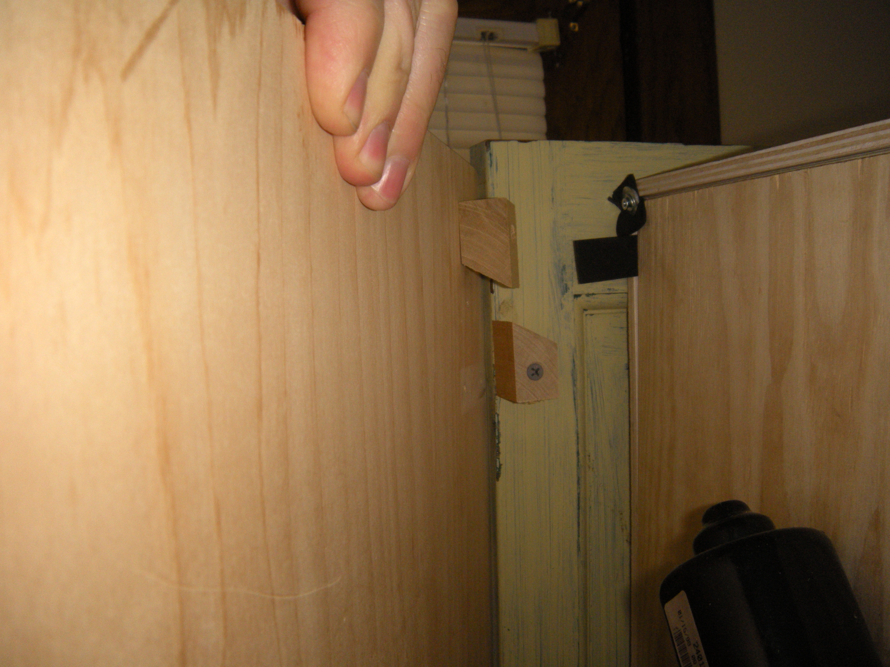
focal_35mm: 35
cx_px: 445
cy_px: 334
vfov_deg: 40.7
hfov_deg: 52.6
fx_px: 900
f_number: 3.8
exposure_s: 1/60
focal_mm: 5.9
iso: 200
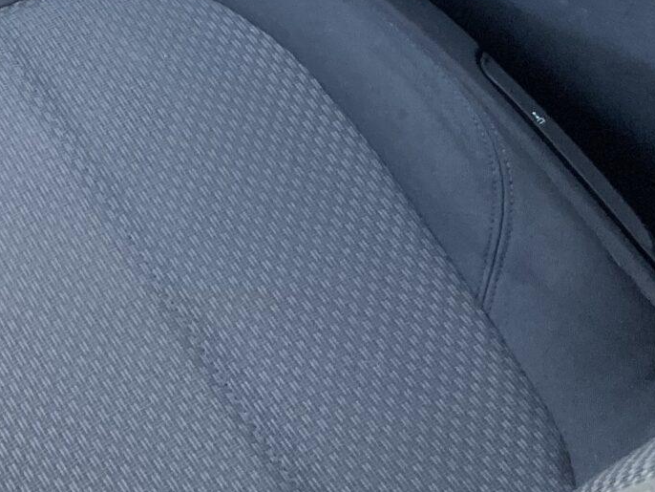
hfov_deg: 18.8
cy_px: -345
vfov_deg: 13.9
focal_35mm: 97
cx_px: -189
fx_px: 1836
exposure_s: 1/121
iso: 100
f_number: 1.6
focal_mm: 4.2
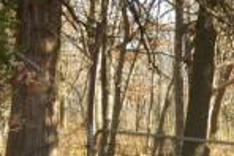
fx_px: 856
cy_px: 144
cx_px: 272
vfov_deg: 10.4
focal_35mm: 132
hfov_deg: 15.1
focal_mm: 29
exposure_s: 1/150
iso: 400
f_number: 6.3
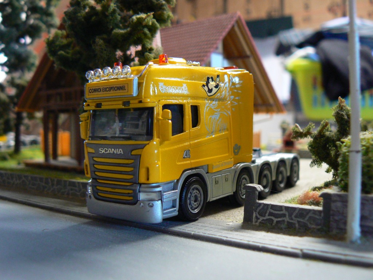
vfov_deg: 39.7
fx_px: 388
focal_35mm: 36
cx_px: 186
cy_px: 140
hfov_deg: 51.4
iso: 200
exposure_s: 1/13
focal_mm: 6
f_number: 2.8
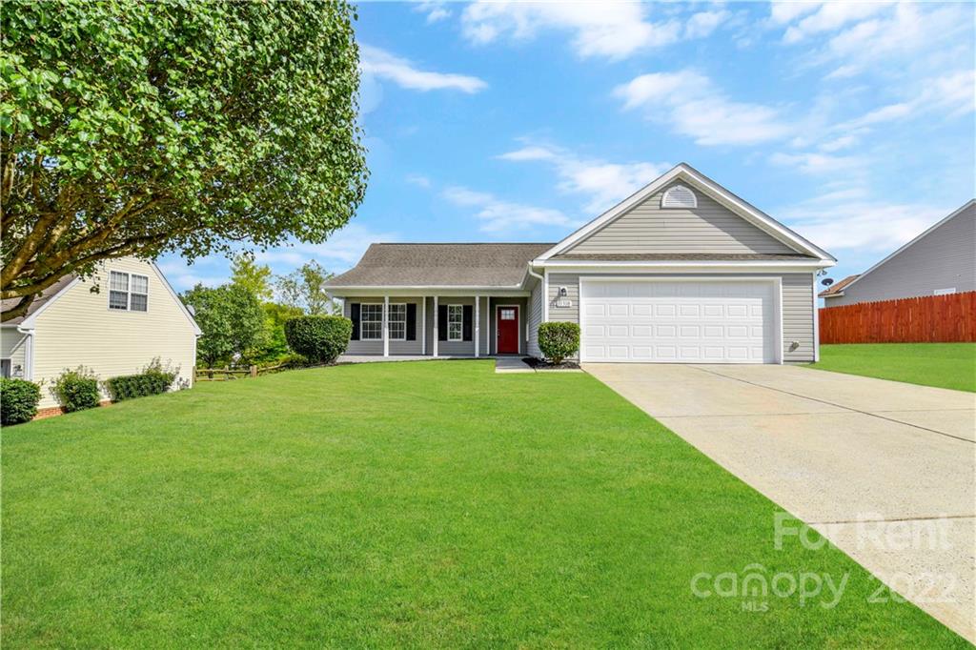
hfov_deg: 93.3
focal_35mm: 17
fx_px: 461
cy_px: 325
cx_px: 488
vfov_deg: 70.4
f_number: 8
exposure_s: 1/1000
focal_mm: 17
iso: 400
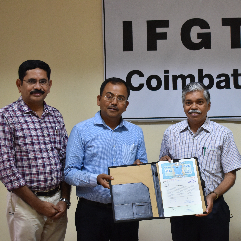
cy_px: 125
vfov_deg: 22.8
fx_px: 599
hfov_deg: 22.4
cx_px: 195
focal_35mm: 76
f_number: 4.5
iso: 1000
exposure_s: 1/125
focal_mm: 34
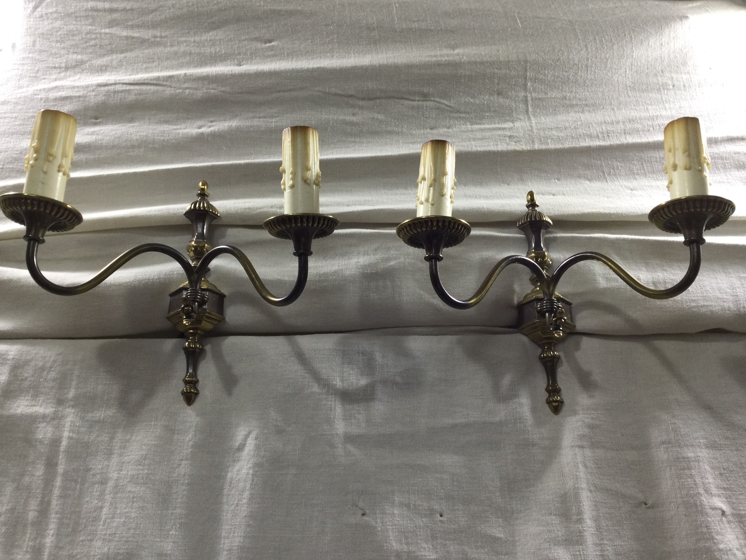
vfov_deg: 45.4
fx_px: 668
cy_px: 280
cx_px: 373
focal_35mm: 31
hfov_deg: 58.4
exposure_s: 1/33
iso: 25
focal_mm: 3.3
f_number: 2.4
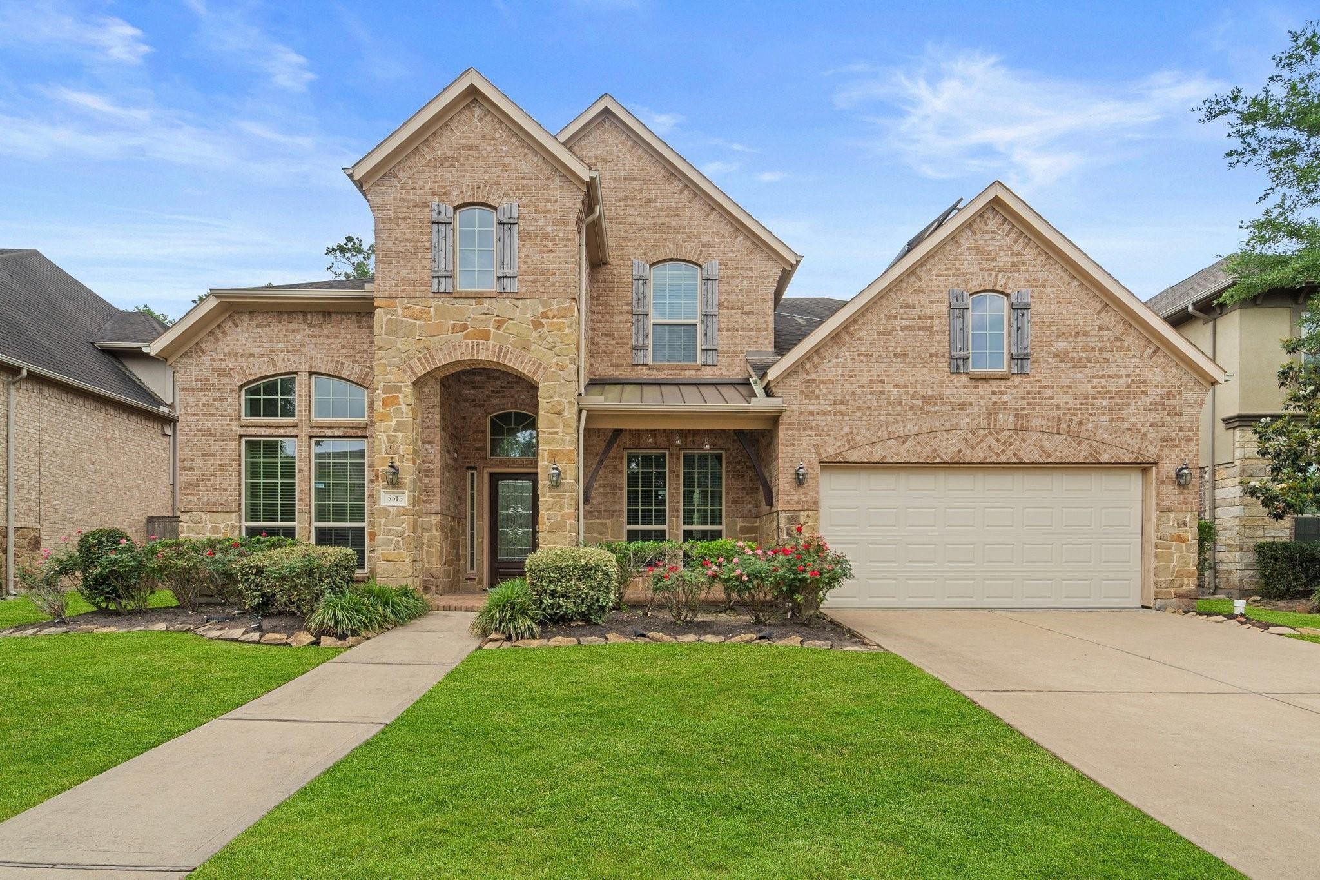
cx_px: 660
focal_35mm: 14
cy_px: 440
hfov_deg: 104.3
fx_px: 513
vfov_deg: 81.2
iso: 320
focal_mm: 14
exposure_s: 1/320
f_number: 9
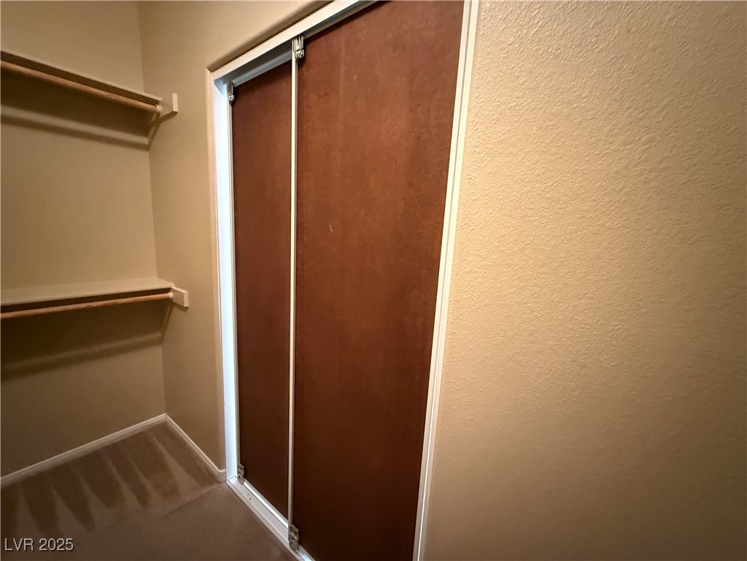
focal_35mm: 14
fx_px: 302
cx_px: 374
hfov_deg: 102.1
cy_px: 280
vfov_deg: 85.7
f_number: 2.2
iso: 1250
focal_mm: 2.22
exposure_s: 1/40
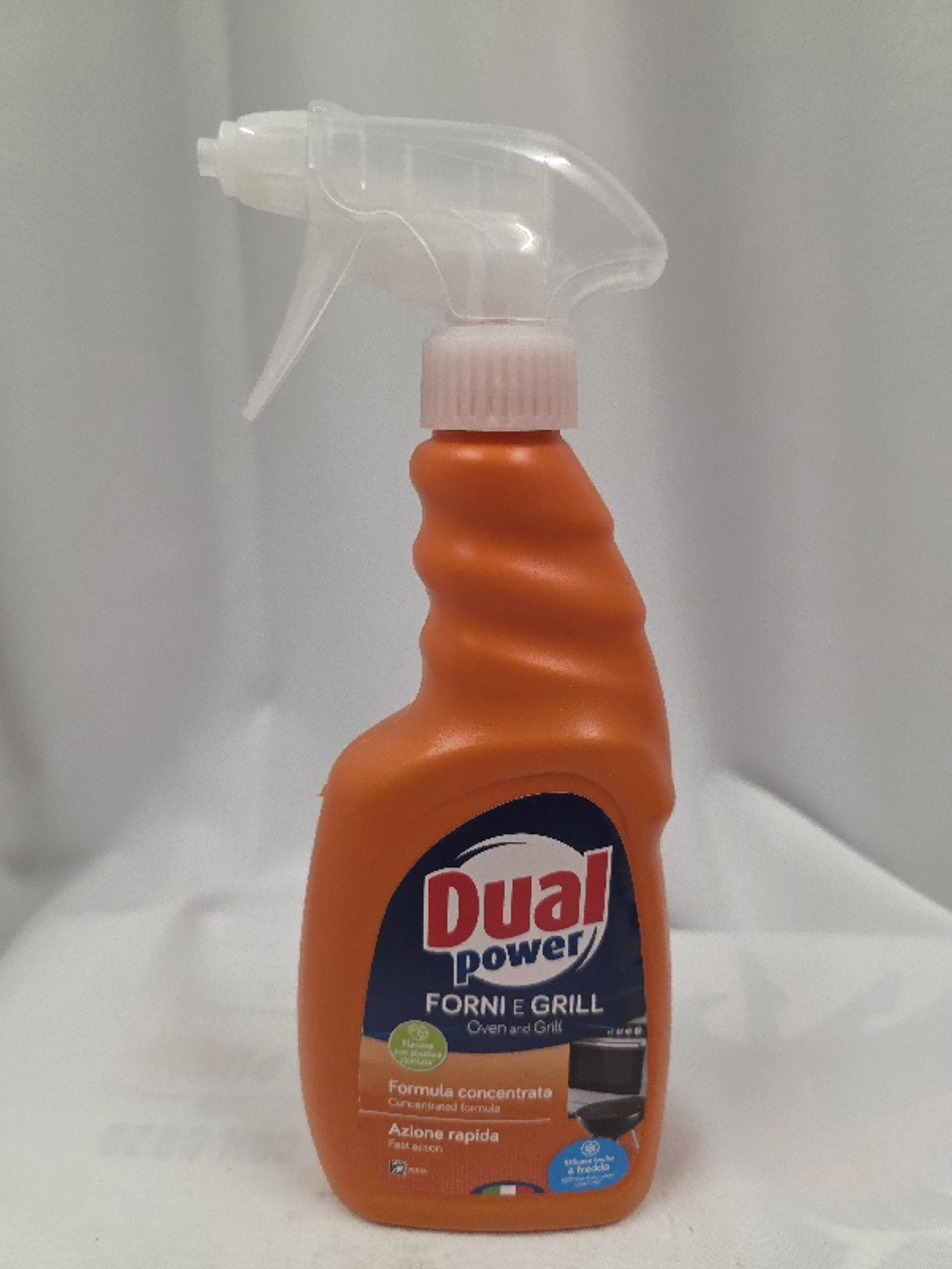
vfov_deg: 73.9
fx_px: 843
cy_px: 634
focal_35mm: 23
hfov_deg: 58.9
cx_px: 476
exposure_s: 1/101
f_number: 1.7
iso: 320
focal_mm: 6.3
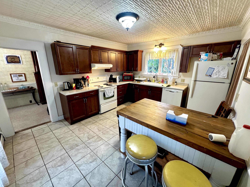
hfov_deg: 102.1
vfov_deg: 85.7
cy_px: 94
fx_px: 101
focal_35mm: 14
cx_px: 125
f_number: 2.2
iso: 250
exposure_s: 1/60
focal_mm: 2.22
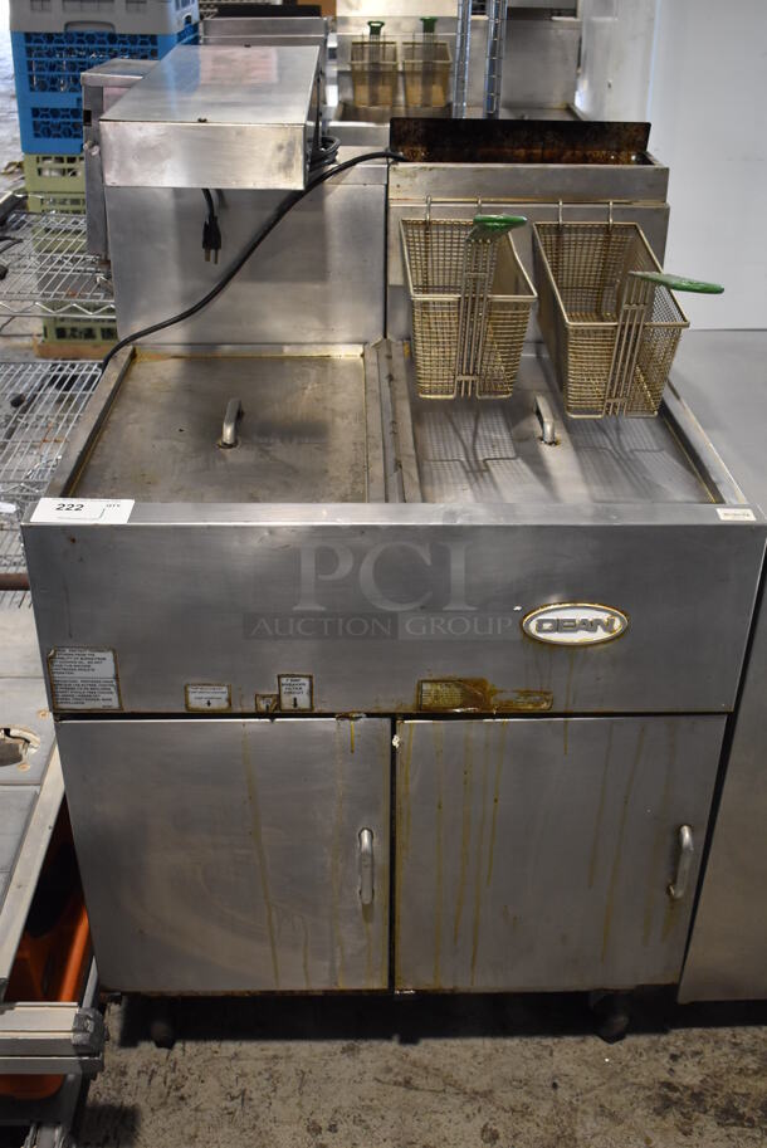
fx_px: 1197
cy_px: 574
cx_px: 384
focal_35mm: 38
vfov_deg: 51.3
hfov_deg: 35.5
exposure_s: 1/125
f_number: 4
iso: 2000
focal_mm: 25
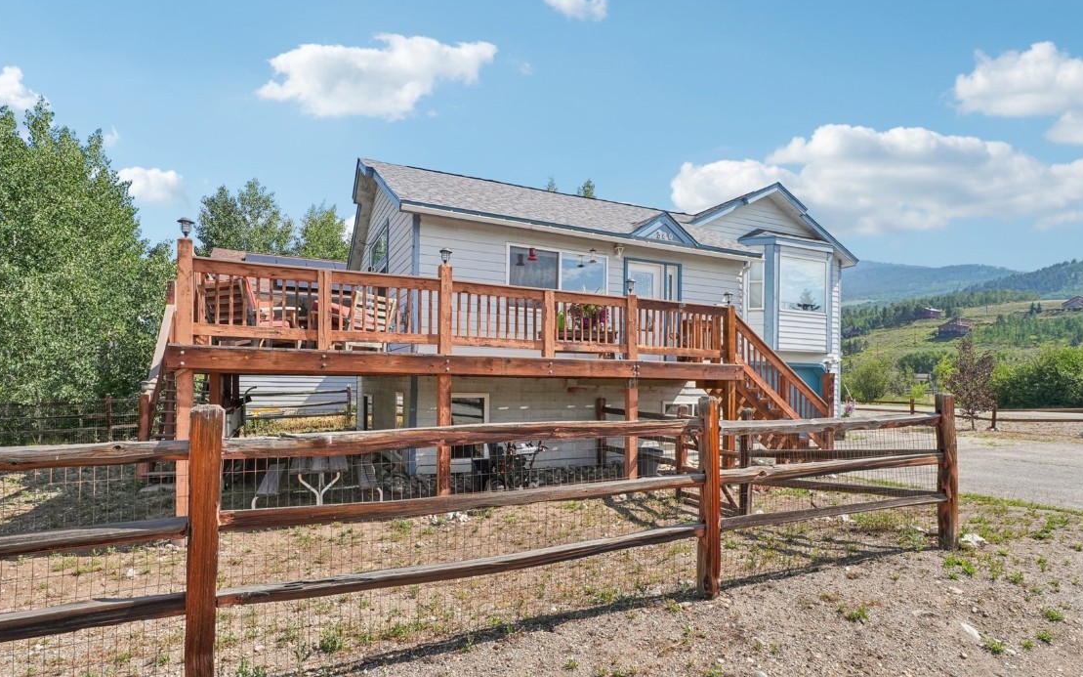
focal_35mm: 19
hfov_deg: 89.3
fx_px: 548
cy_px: 334
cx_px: 556
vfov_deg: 63.3
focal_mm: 11.7
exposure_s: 1/800
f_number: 8
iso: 800
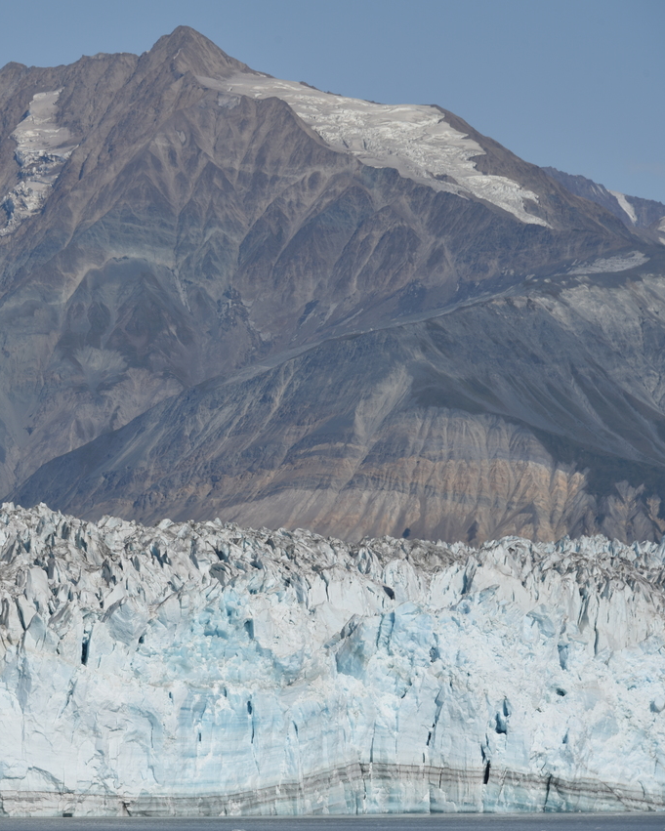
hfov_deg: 6.4
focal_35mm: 240
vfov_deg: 8.1
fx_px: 5903
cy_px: 416
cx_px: 97
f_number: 11
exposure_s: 1/500
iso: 100
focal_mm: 170
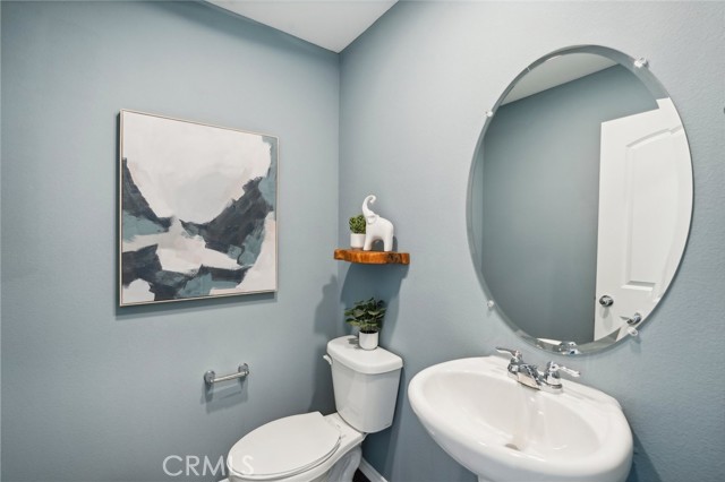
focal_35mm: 16
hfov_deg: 96.8
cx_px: 362
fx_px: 322
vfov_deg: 73.7
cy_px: 241
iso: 400
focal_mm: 16
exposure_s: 1/8
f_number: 8
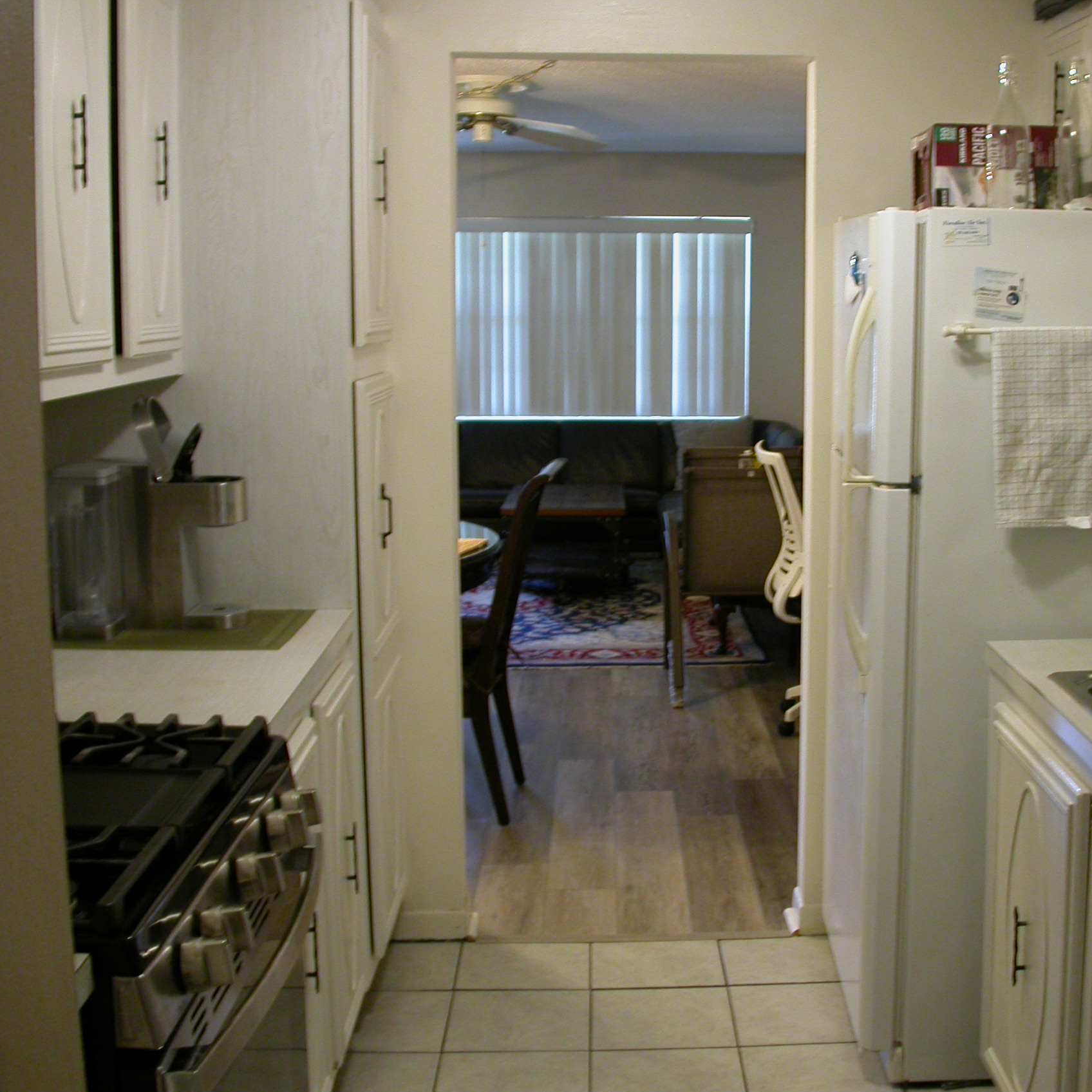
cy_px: 547
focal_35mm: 45
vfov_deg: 37.6
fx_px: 1606
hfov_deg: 37.2
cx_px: 721
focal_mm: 7.85
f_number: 2.6
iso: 100
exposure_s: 1/20.3
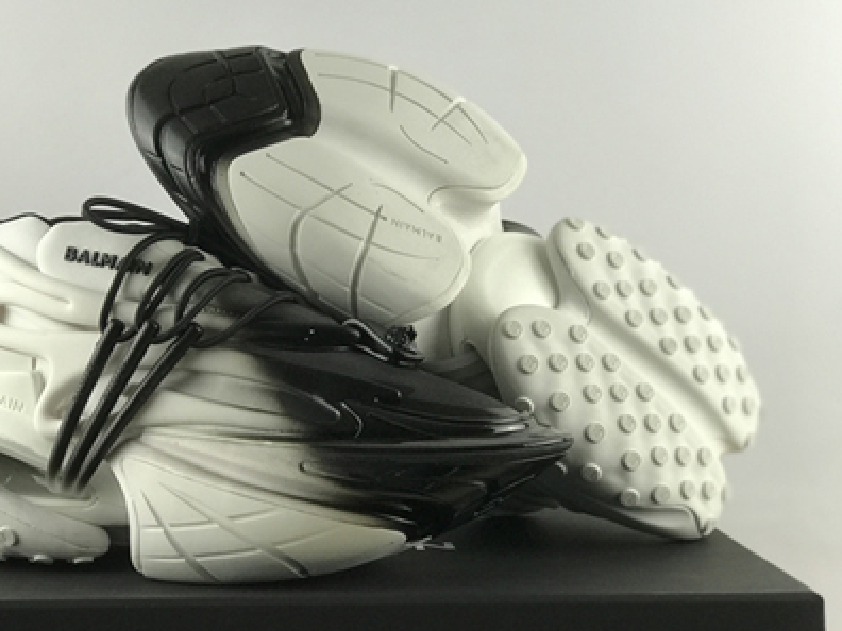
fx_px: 1751
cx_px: 319
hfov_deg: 27.0
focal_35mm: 72
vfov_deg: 20.4
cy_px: 286
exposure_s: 1/50
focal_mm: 6.6
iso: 50
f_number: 2.8
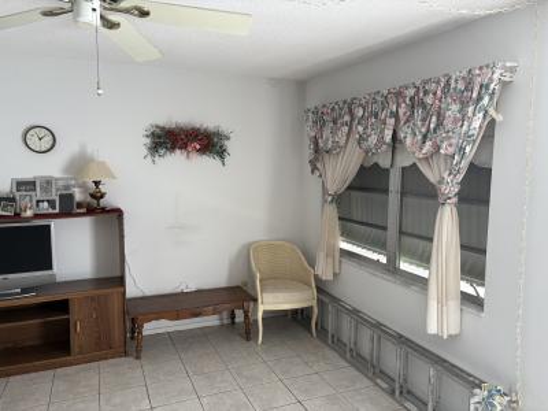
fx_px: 412
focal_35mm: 26
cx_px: 274
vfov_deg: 53.1
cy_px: 206
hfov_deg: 67.3
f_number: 1.6
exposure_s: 1/178
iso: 64
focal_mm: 5.96
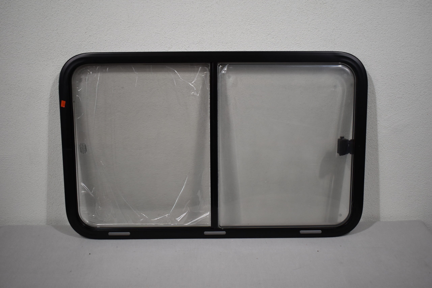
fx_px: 450
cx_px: 216
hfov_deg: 51.3
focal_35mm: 38
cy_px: 144
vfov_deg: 35.5
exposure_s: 1/250
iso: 500
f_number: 4
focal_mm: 25
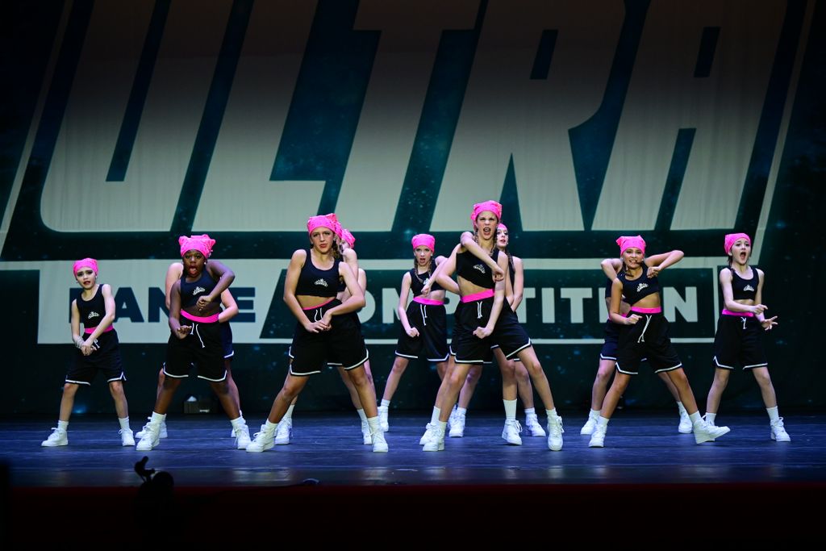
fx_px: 1652
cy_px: 276
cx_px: 413
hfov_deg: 28.1
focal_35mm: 72
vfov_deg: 18.9
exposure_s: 1/1000
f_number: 3.2
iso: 3200
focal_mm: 72
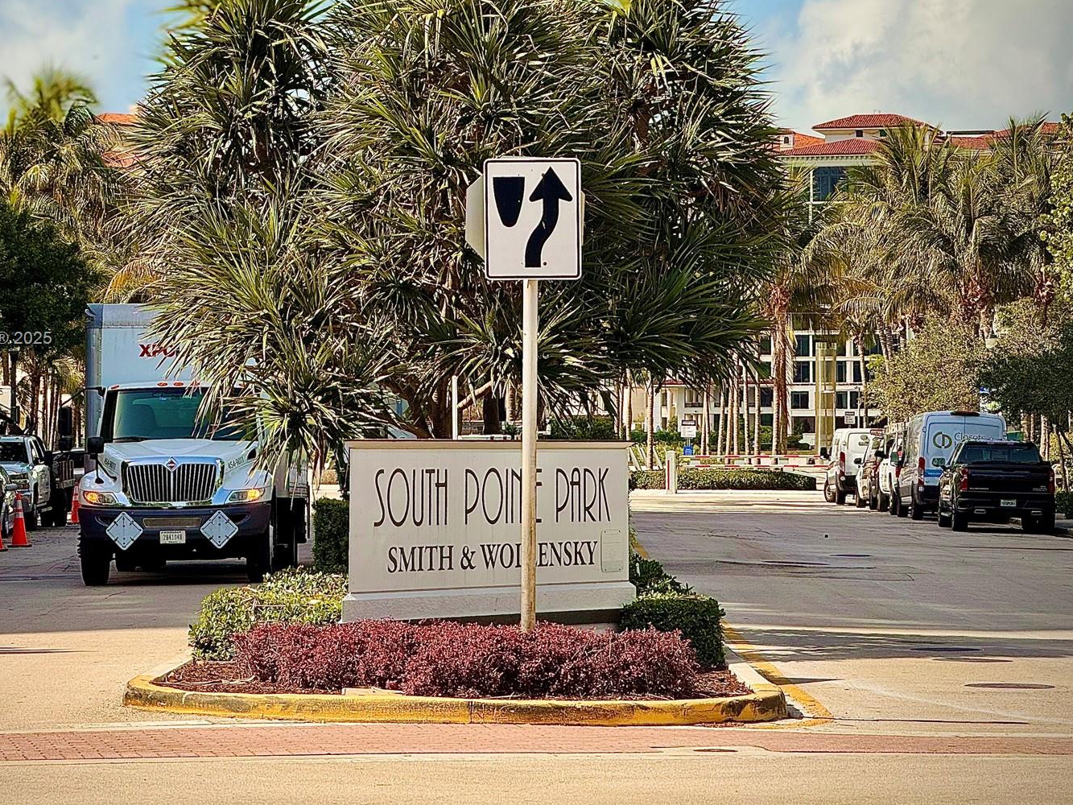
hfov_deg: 13.7
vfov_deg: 10.3
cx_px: 439
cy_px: 340
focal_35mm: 144
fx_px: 4464
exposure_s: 1/1004
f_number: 2.8
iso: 50
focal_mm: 15.66
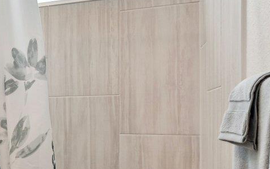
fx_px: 449
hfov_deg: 21.2
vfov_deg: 21.2
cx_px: -225
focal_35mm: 61
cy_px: 120
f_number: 8
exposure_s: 1/15
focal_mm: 14
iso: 140
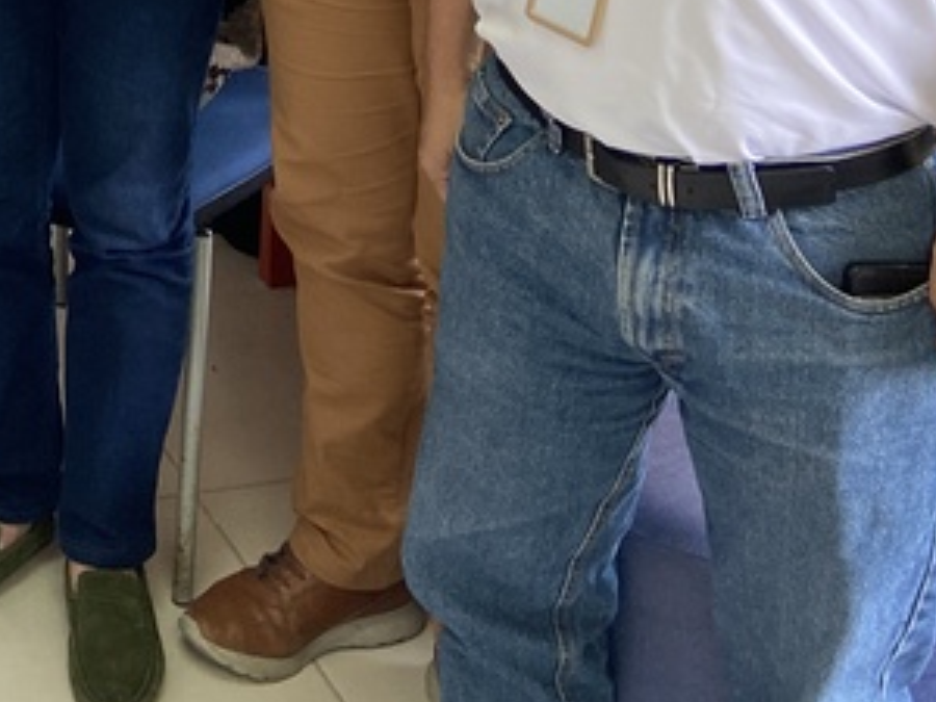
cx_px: -178
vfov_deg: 17.5
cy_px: -264
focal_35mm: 78
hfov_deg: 23.0
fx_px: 2109
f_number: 1.8
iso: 125
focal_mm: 4.25
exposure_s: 1/109
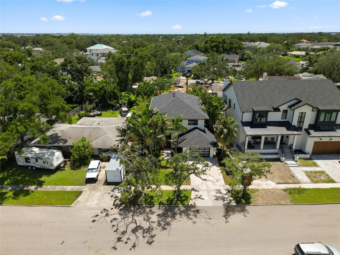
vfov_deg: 56.8
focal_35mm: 24
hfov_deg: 71.6
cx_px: 170
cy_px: 128
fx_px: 236
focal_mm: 6.72
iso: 100
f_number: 1.7
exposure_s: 1/25
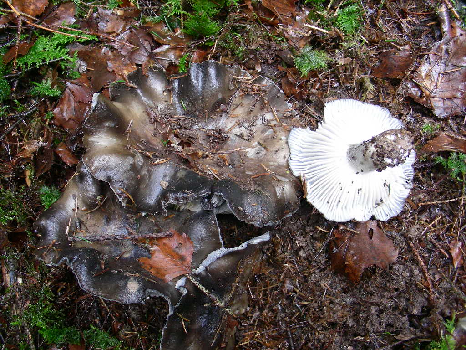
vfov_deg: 32.9
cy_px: 175
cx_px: 233
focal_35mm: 44
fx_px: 592
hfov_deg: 42.9
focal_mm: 7.4
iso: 139
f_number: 3.5
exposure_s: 1/3.9
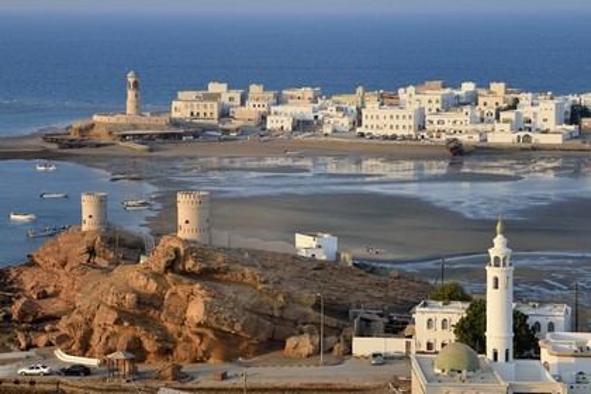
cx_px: 296
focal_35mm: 110
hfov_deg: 18.6
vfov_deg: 12.5
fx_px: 1806
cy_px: 197
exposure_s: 1/320
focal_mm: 110
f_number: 7.1
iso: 200
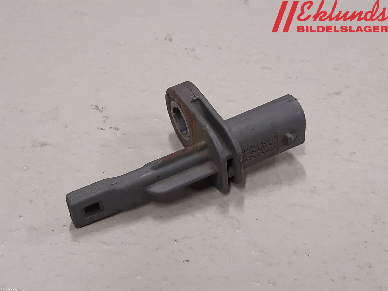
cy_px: 146
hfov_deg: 67.3
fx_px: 291
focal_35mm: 26
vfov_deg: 53.1
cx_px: 194
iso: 125
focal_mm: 3.93
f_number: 1.7
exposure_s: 1/50
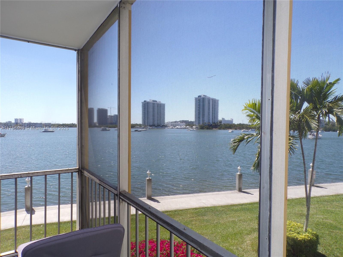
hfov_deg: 71.6
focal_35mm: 24
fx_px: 238
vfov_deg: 56.8
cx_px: 172
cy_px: 128
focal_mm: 4.3
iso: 80
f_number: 5.8
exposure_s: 1/240
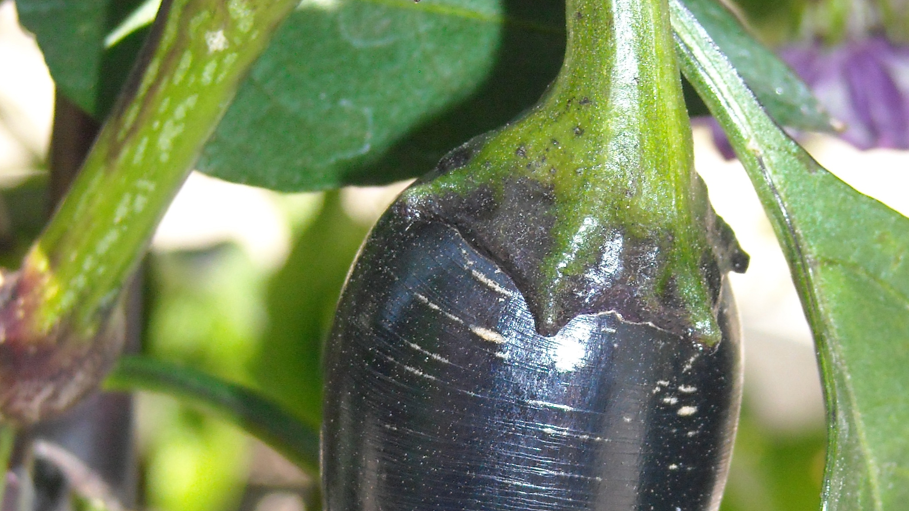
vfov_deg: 9.2
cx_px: 512
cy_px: 574
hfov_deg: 16.4
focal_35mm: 131
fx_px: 3157
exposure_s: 1/125
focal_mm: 12.3
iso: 200
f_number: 7.7
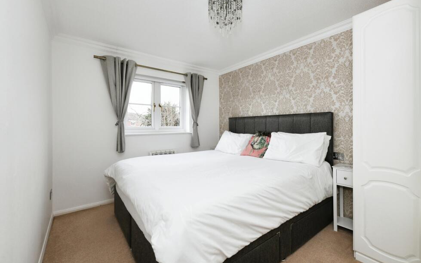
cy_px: 130
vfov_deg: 71.3
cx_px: 213
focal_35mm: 16
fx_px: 184
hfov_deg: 97.8
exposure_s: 1/60
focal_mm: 15
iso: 800
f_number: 9
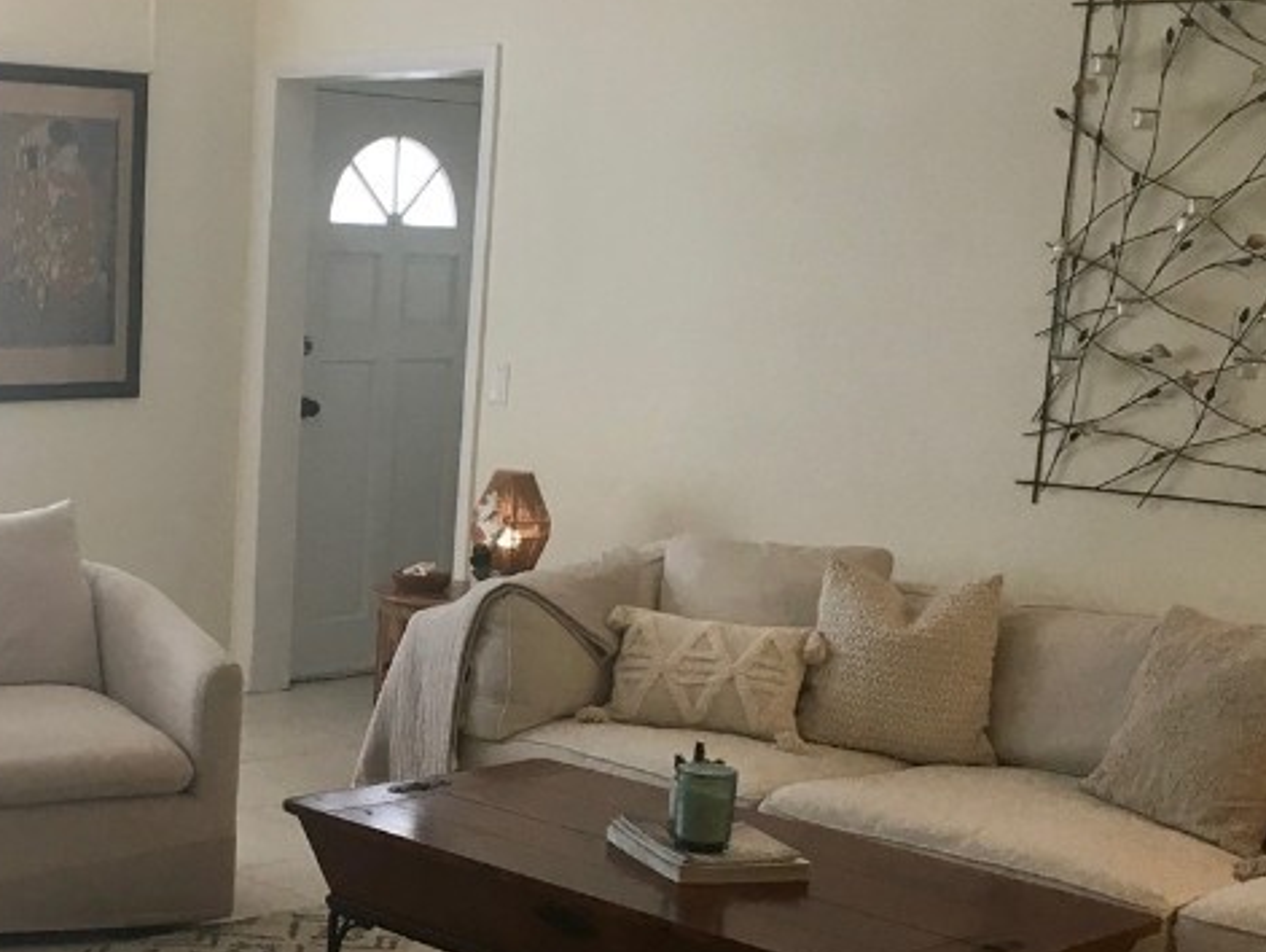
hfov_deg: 29.8
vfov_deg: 23.2
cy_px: 670
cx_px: 218
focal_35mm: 63
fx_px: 2306
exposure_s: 1/30
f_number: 2.2
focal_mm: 4.15
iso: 64
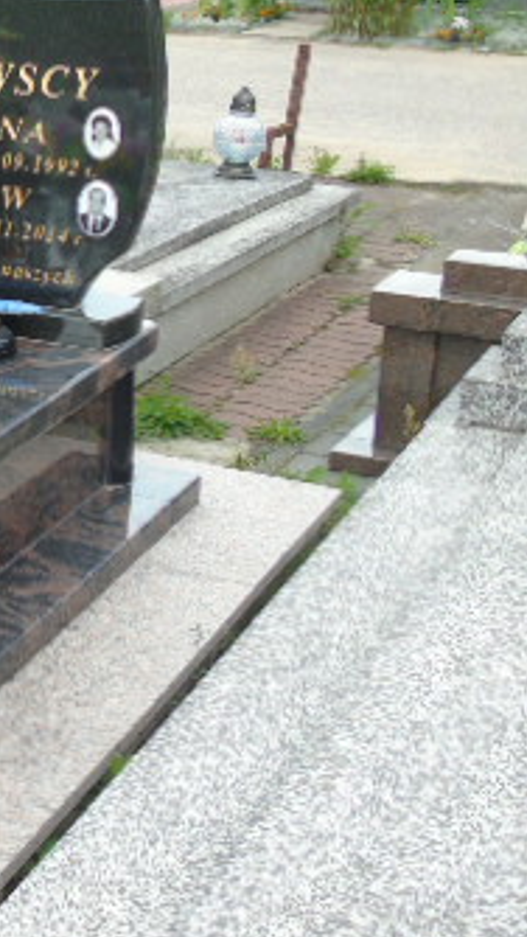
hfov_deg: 15.1
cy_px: 325
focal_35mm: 71
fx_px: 1763
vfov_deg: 29.6
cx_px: -367
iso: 80
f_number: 3.8
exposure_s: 1/100
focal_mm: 6.1
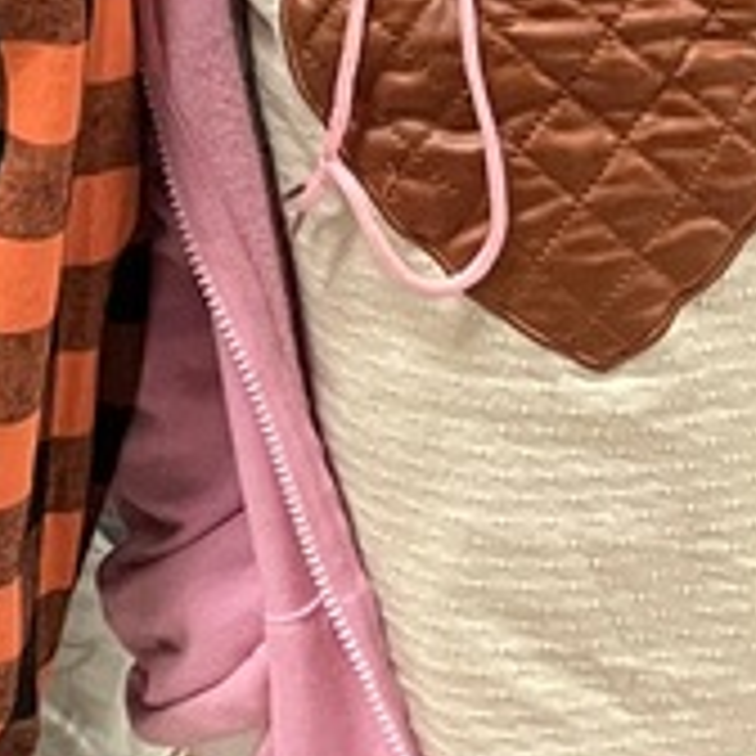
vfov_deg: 11.3
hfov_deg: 12.2
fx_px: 3459
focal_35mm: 140
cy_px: -760
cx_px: -122
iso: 320
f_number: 1.6
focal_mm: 5.1
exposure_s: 1/60
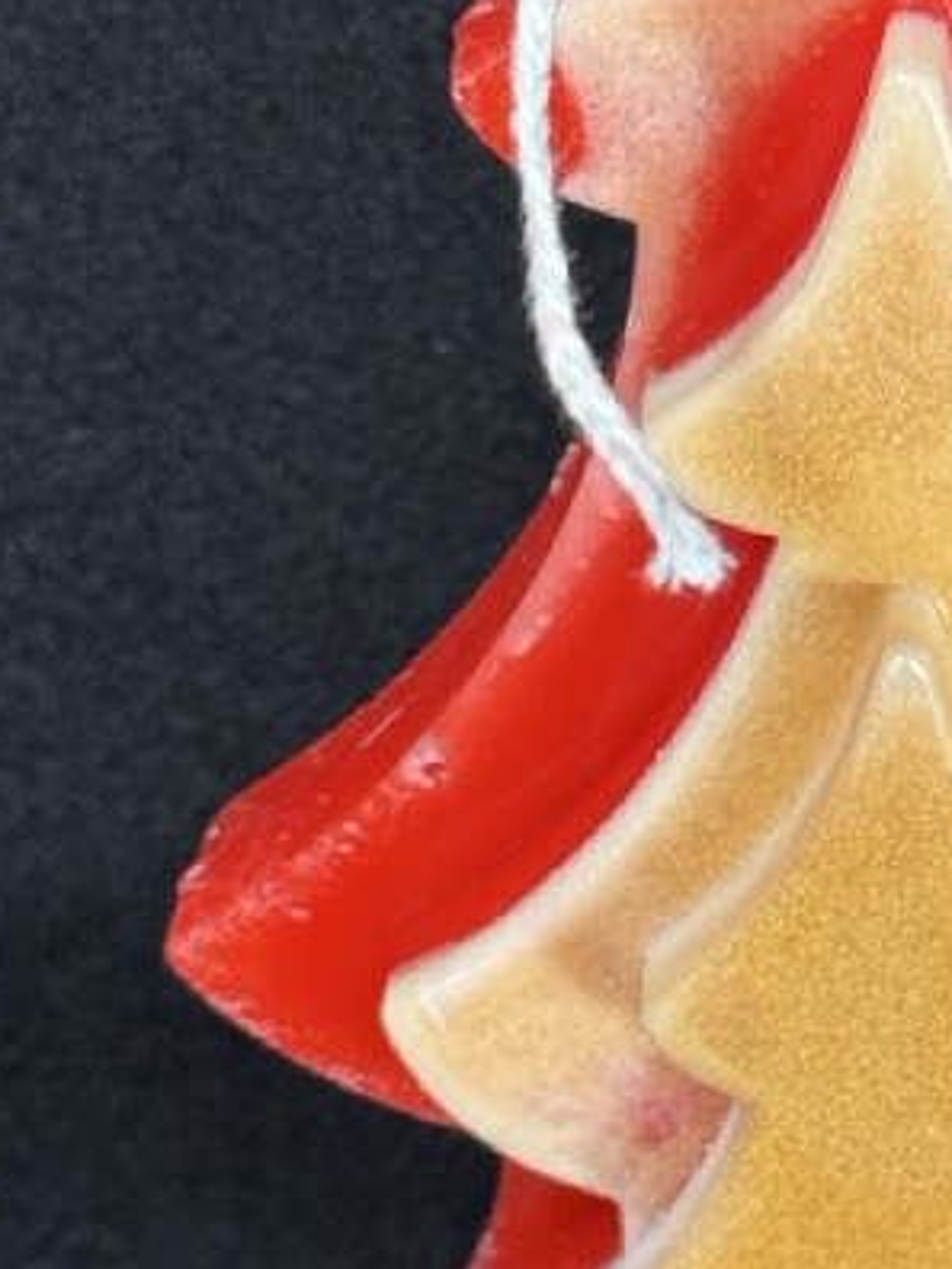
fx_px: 5684
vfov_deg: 12.7
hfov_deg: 9.5
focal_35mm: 155
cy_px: 506
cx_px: 1035
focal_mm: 6.76
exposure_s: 1/59
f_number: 1.78
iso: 200
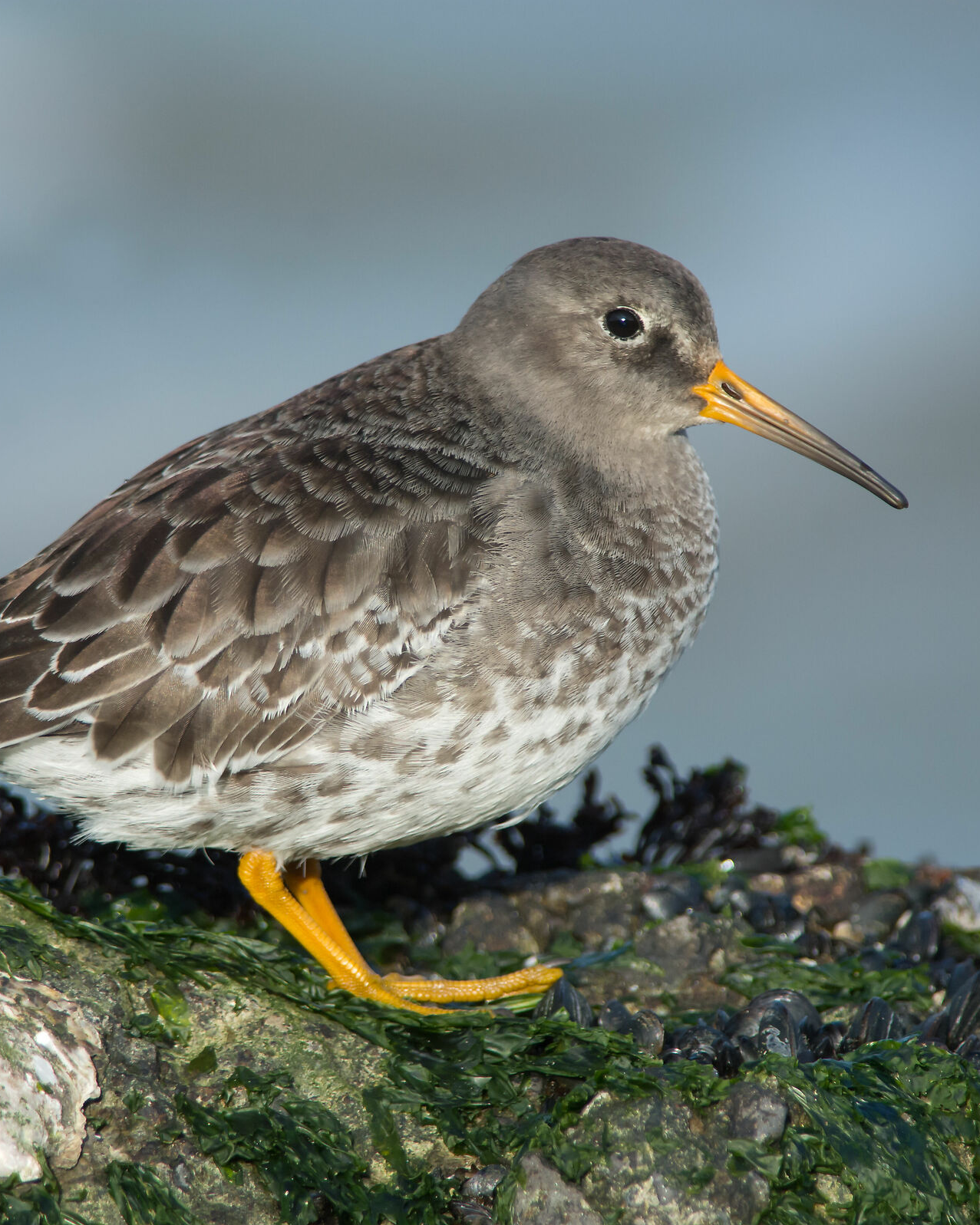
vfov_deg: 1.8
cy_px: 612
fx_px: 38369
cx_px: 406
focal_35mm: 1058
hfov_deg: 1.5
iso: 800
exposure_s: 1/1250
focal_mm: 500
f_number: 7.1
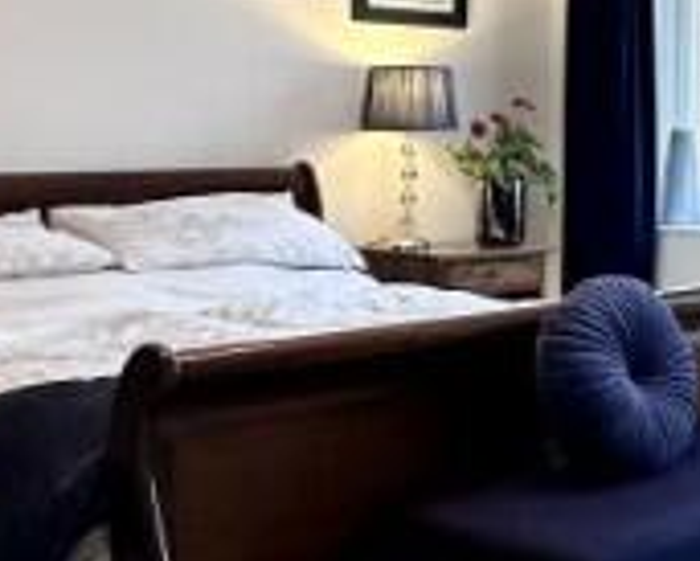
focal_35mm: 68
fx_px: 1410
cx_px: 907
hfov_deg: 24.4
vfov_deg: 22.2
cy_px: 111
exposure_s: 1/50
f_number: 2.2
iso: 200
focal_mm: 2.22
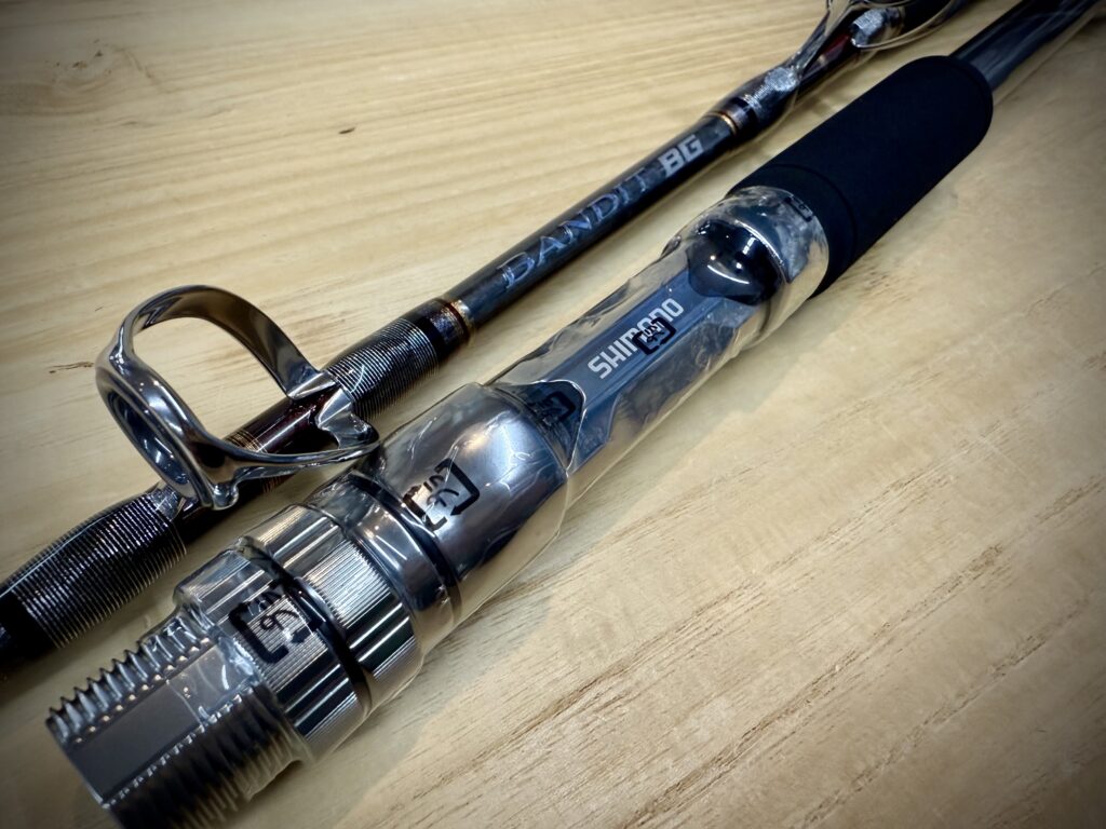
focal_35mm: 24
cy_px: 414
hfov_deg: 71.6
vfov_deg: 56.8
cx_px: 553
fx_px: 767
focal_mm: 2.22
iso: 200
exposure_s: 1/100
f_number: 2.2
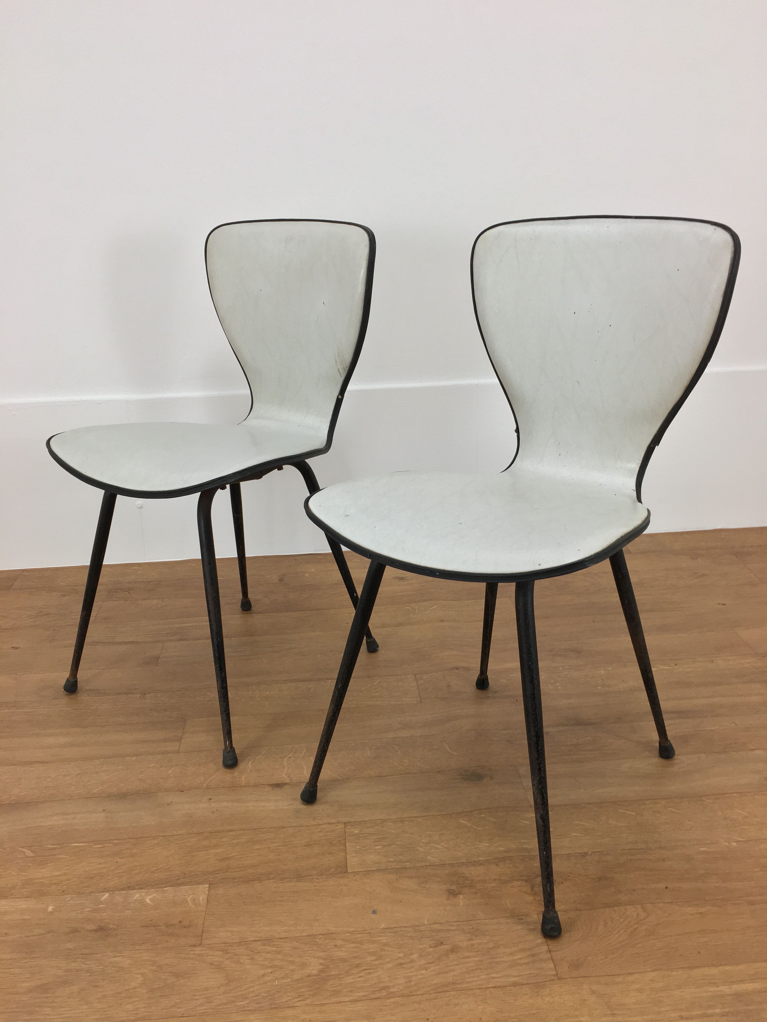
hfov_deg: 48.2
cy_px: 511
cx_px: 384
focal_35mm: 29
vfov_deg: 61.7
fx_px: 857
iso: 32
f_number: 2.2
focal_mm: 4.15
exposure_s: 1/33
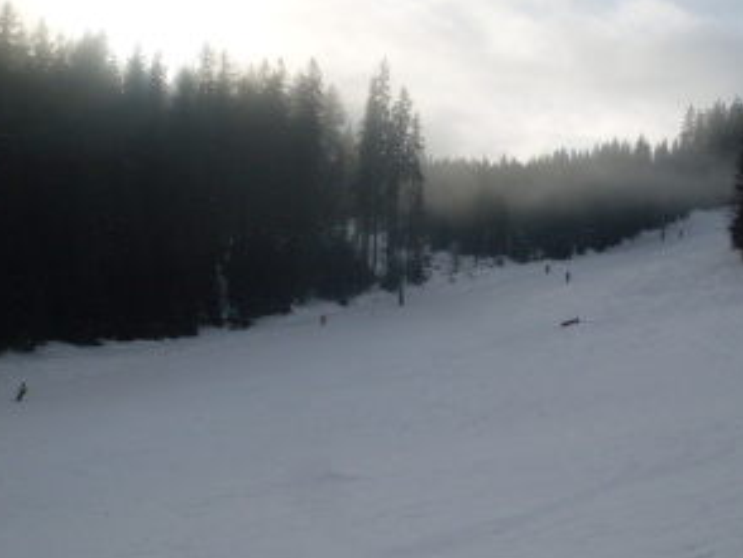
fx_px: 1332
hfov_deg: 31.1
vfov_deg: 23.7
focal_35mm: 62
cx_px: 331
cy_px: 306
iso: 80
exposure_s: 1/500
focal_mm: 6.3
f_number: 8.4
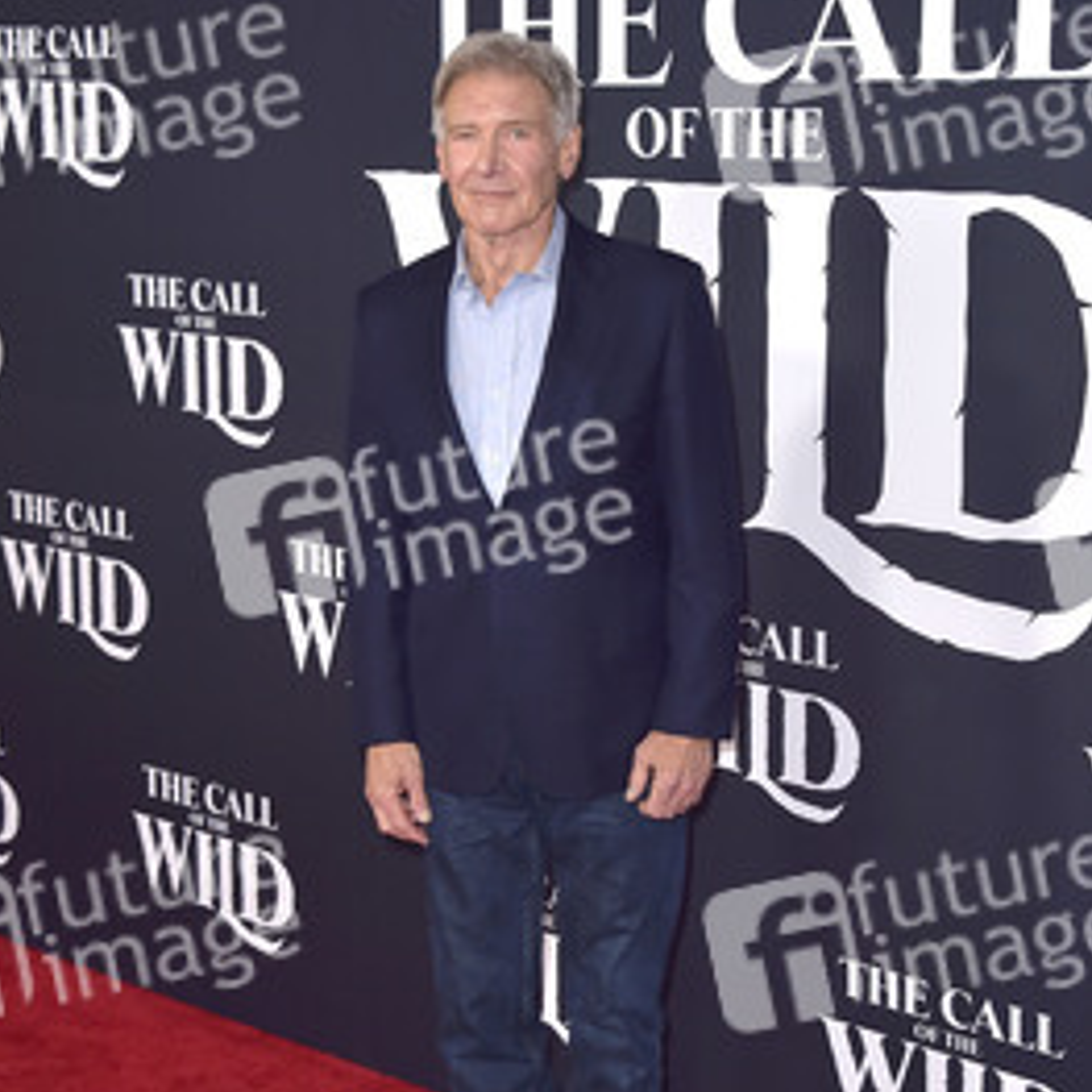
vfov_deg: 23.0
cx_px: 542
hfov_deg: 23.1
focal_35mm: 75
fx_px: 2677
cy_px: 727
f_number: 7.1
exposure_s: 1/250
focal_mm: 58
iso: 400
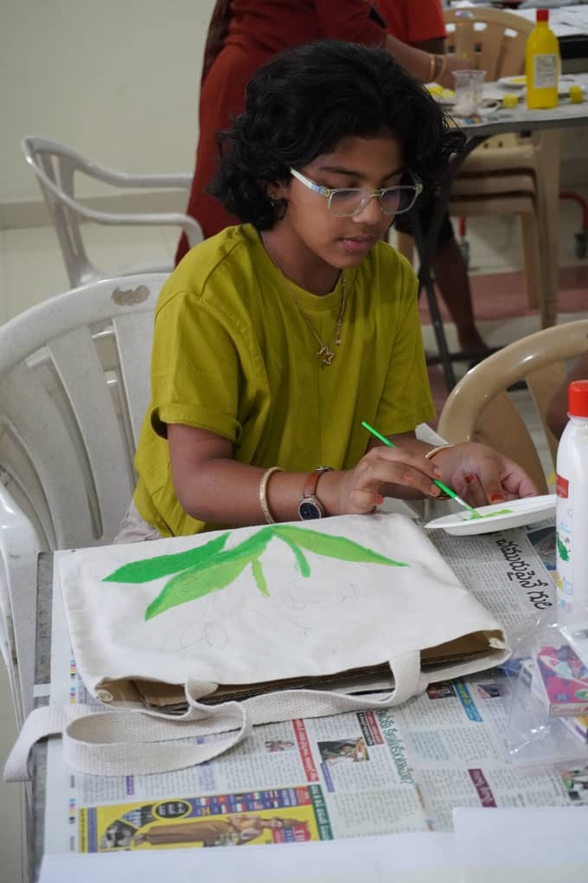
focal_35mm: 75
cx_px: 294
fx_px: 1837
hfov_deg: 18.2
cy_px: 442
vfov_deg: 27.0
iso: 4000
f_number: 5.6
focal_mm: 50
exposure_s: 1/160
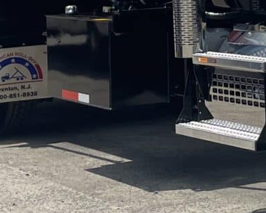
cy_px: -71
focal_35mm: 166
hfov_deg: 11.1
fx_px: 1307
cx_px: 405
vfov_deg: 9.1
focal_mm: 4.2
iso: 32
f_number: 1.6
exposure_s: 1/3731
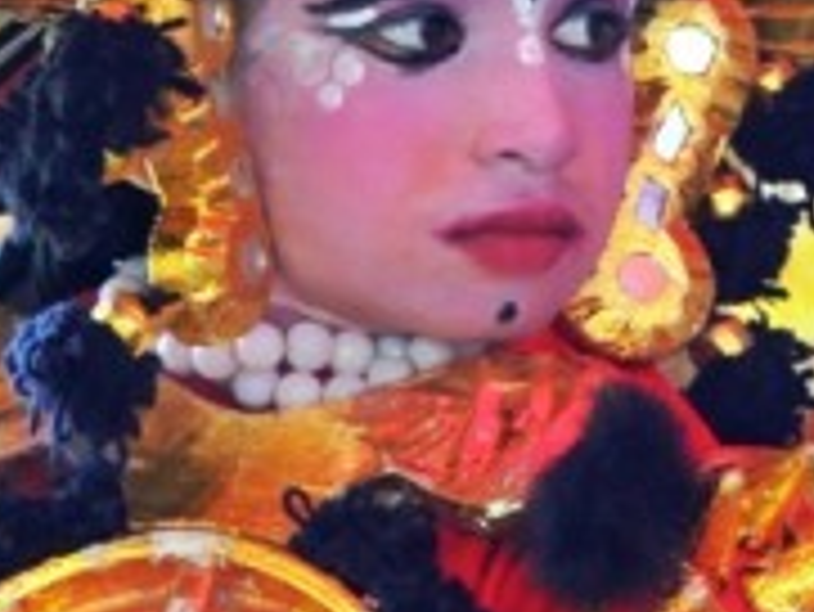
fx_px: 43602
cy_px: -94
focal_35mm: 1853
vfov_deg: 0.8
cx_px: 396
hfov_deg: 1.1
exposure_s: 1/100
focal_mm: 133.7
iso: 640
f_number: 5.1
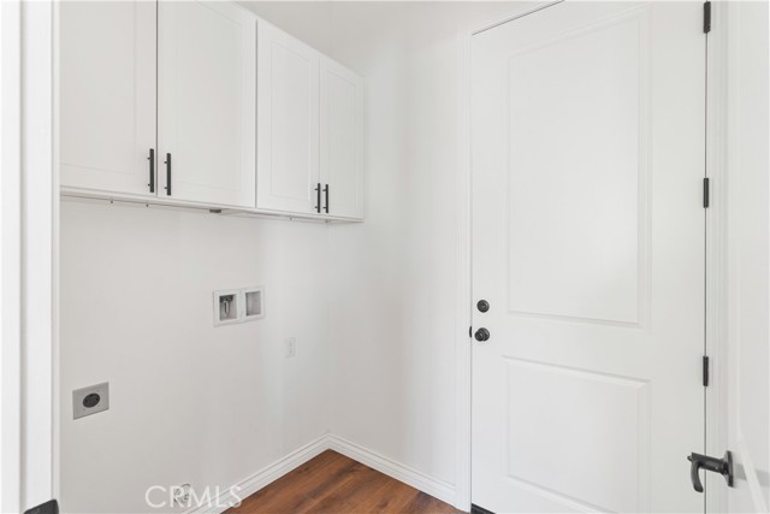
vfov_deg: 70.5
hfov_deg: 93.3
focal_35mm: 17
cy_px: 257
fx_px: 364
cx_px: 385
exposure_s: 1/6
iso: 400
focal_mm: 17
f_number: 5.6
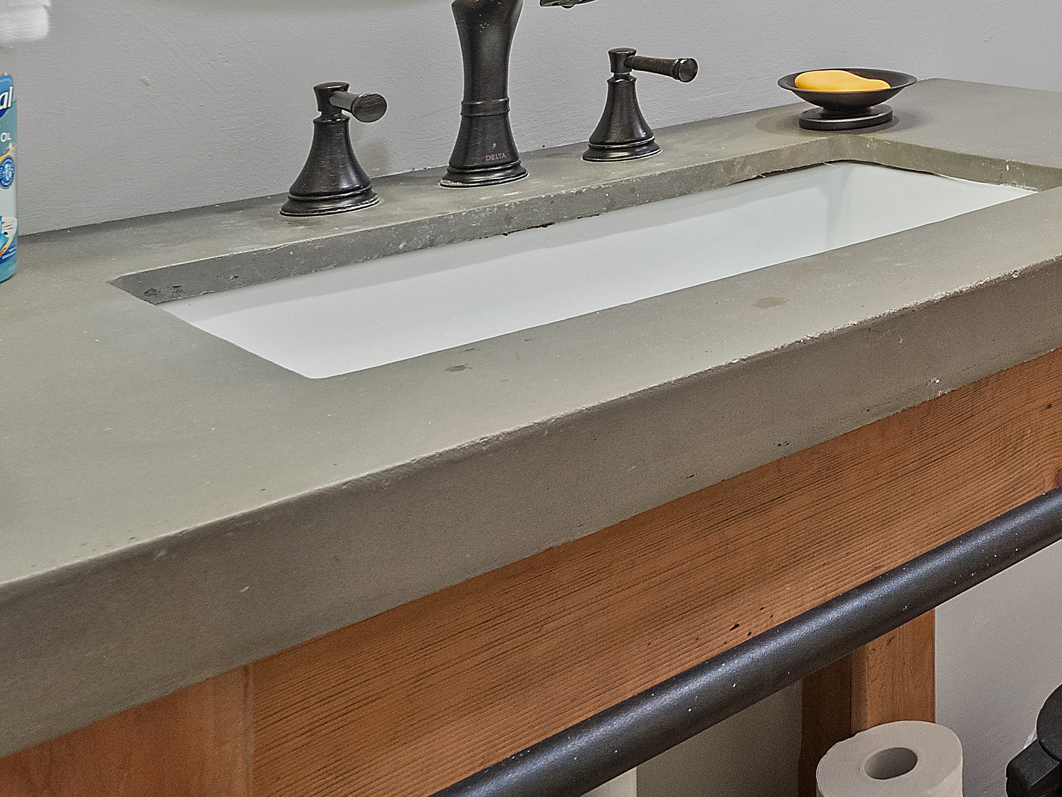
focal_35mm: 44
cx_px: 1379
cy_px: -171
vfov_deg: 28.4
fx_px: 1350
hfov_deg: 32.4
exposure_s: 1/8
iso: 400
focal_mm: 8
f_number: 5.6
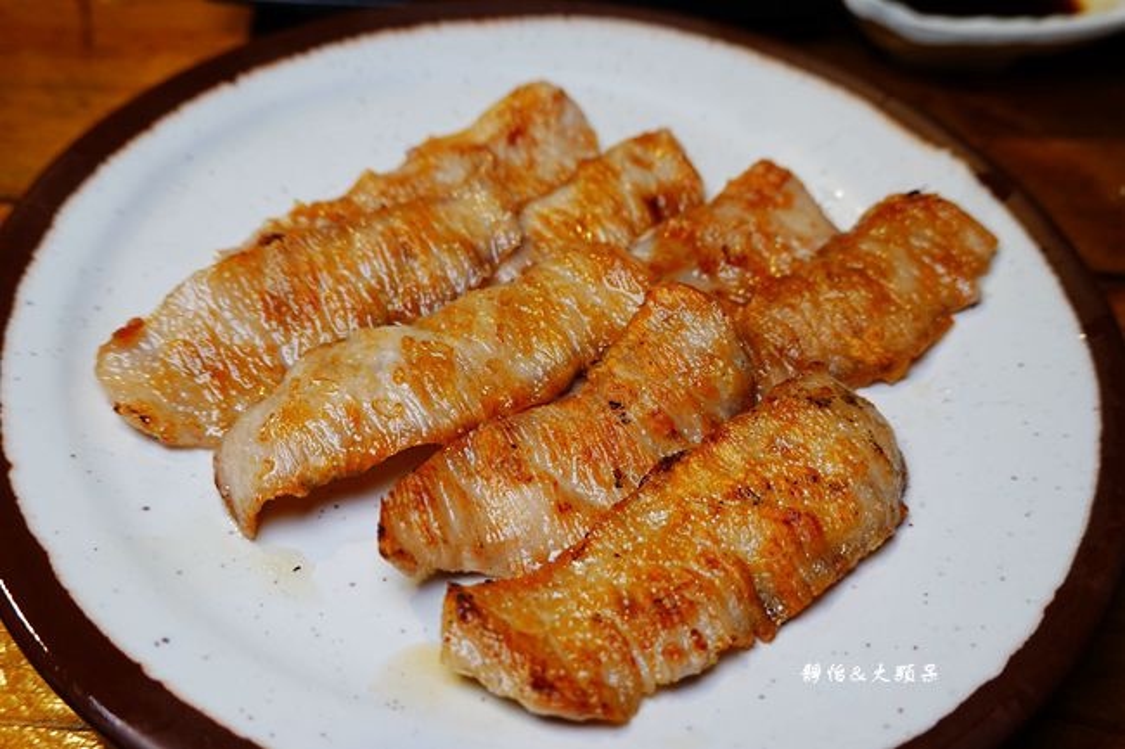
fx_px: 937
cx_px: 562
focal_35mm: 30
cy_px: 374
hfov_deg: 61.9
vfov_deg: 43.6
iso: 125
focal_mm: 11.06
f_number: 3.2
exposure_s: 1/80
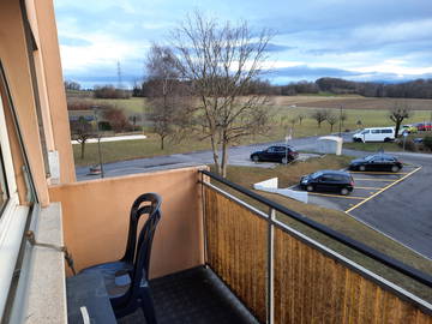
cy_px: 162
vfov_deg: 54.9
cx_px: 216
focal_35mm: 25
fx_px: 312
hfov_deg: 69.4
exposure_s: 1/50
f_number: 2
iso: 32
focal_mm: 4.6
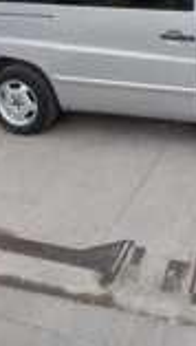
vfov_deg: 48.8
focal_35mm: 36
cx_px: 196
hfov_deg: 30.7
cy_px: 29
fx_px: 331
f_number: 2.2
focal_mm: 1.13
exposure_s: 1/445
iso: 64
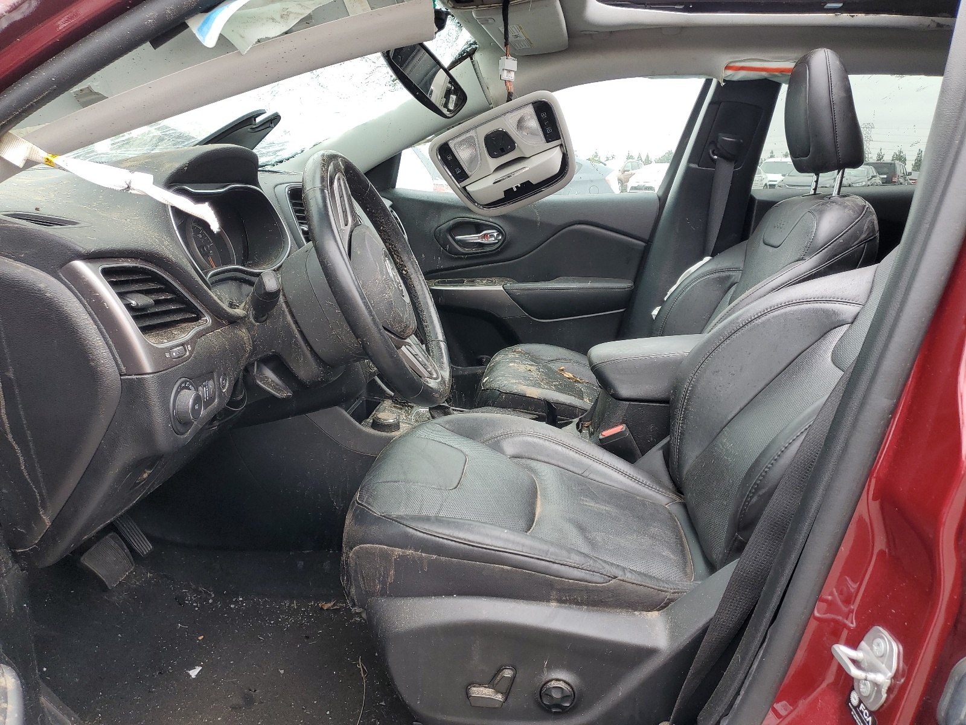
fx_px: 726
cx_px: 483
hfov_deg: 67.3
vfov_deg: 53.1
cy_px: 362
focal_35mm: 26
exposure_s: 1/156
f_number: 1.5
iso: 50
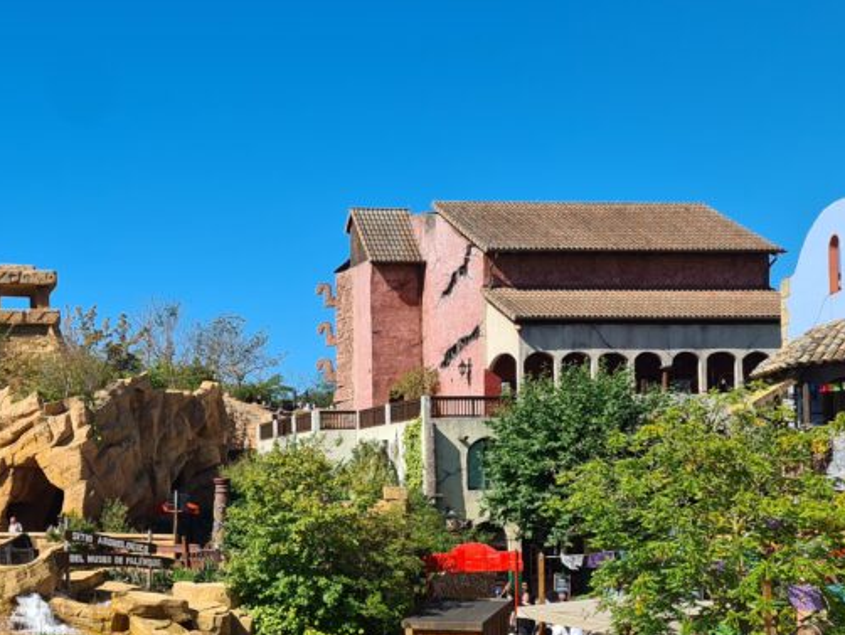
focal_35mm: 53
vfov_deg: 27.2
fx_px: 1294
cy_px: 480
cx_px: 44
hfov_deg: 33.7
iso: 50
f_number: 1.8
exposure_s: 1/2440
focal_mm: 5.4
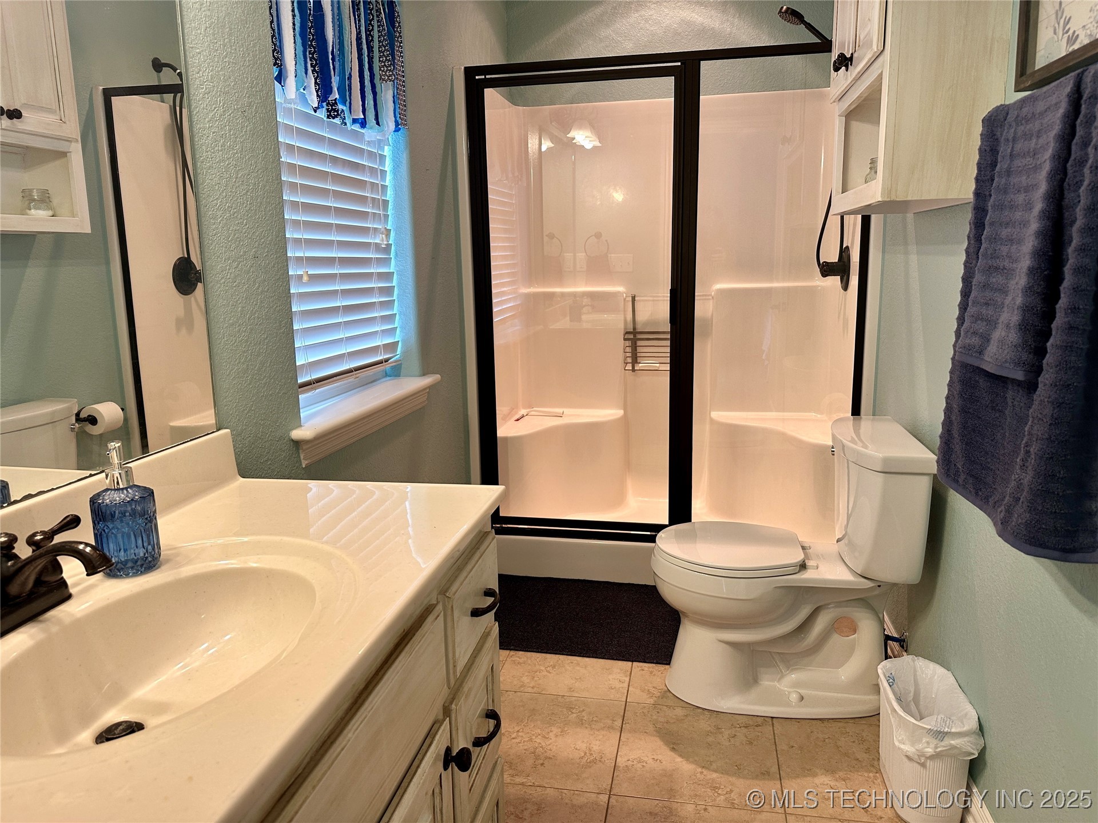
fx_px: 761
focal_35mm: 24
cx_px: 549
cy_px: 412
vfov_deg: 56.8
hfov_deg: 71.6
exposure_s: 1/60
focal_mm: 6.86
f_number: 1.78
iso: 125
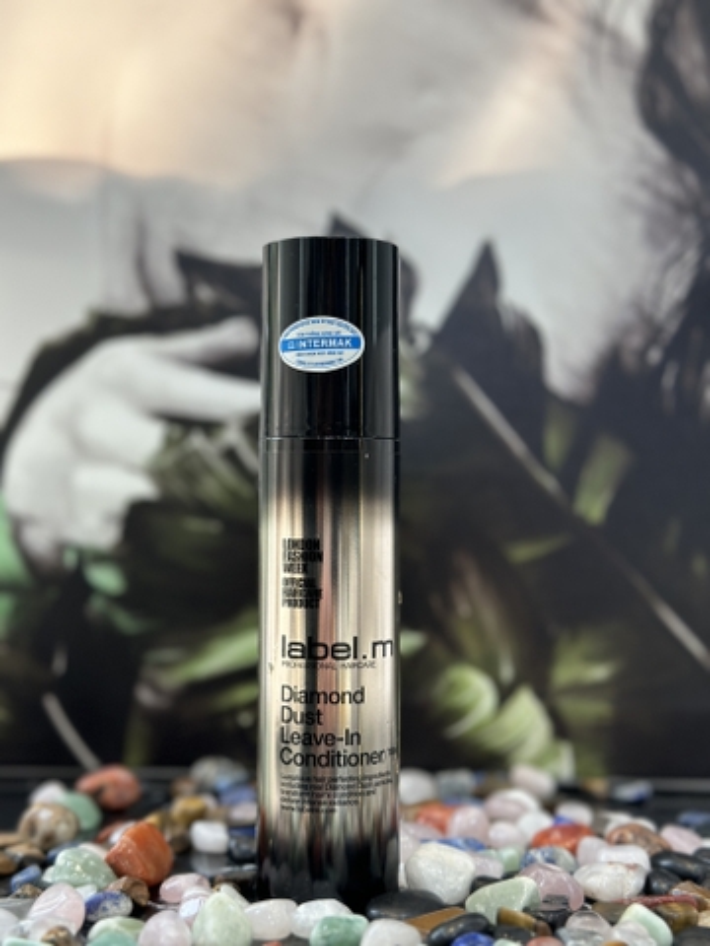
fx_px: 1313
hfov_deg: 30.3
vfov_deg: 39.7
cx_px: 355
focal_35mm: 48
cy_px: 473
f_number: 1.78
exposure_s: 1/100
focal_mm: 6.86
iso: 100
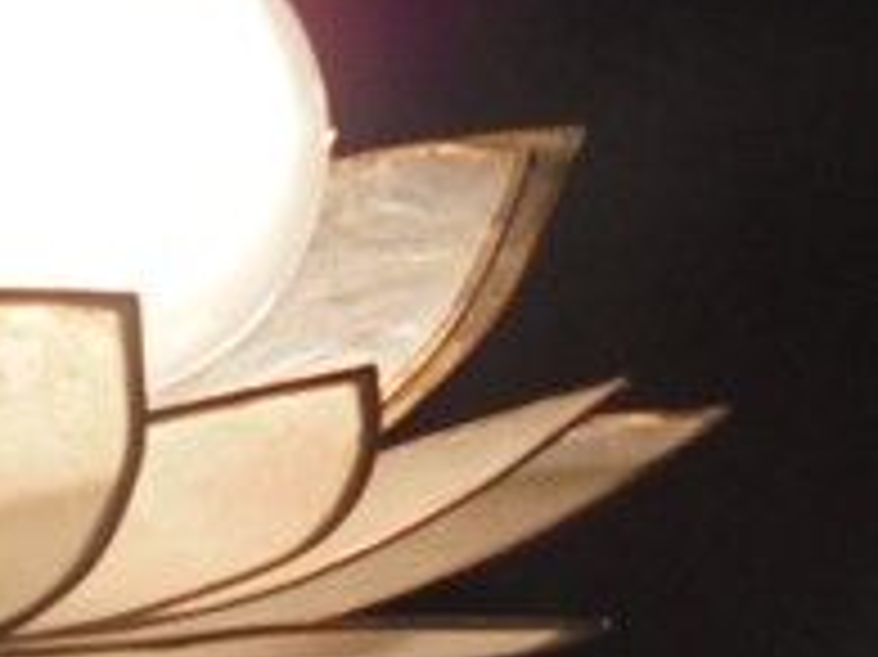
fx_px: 3042
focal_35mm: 120
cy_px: 1033
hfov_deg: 15.2
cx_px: -441
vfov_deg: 11.7
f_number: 3.5
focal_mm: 4.6
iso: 100
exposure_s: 1/160
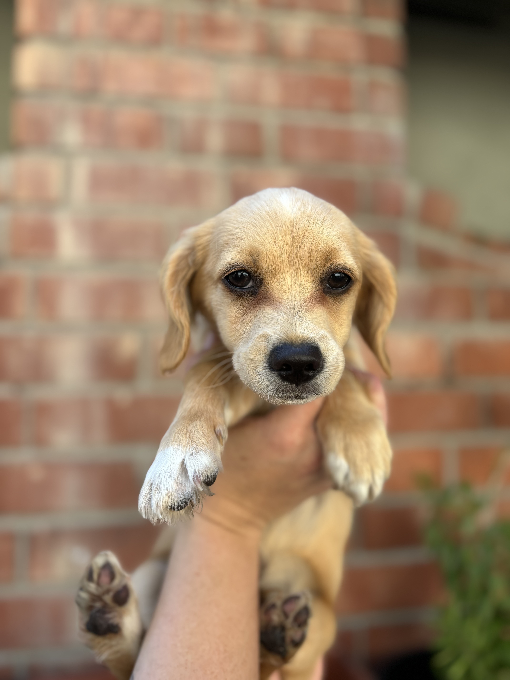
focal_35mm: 26
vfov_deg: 67.3
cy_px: 340
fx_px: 511
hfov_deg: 53.1
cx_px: 255
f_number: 1.6
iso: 50
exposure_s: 1/374
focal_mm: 5.96
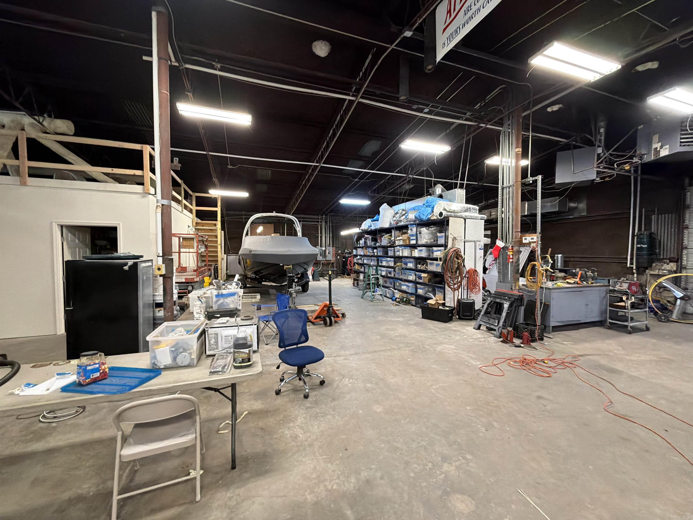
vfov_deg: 85.7
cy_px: 260
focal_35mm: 14
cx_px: 346
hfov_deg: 102.1
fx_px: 280
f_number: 2.2
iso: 640
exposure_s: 1/60
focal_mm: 2.22
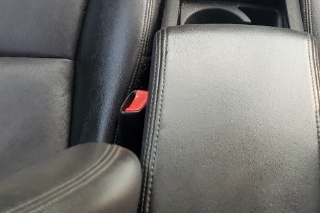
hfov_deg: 23.5
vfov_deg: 14.3
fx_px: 764
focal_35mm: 86
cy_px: -152
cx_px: 214
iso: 50
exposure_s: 1/120
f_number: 1.5
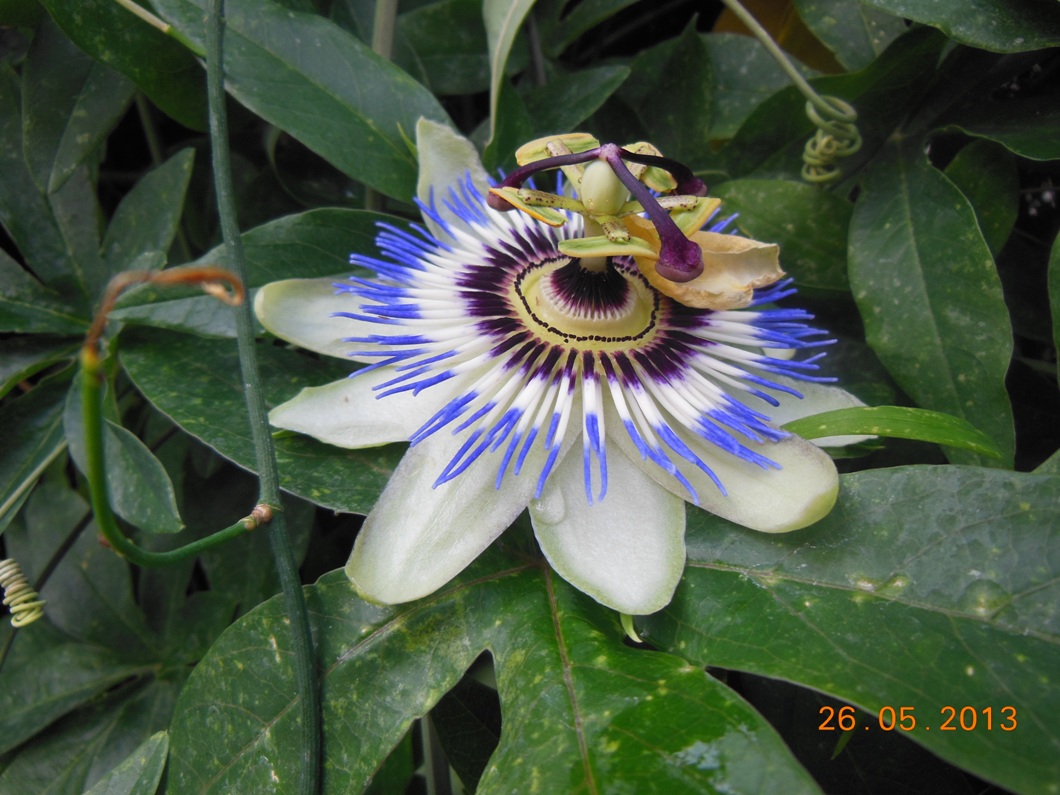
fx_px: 766
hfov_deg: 69.4
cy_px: 398
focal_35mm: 25
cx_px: 530
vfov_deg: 54.9
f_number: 3.5
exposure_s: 1/50
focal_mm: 4.5
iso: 125
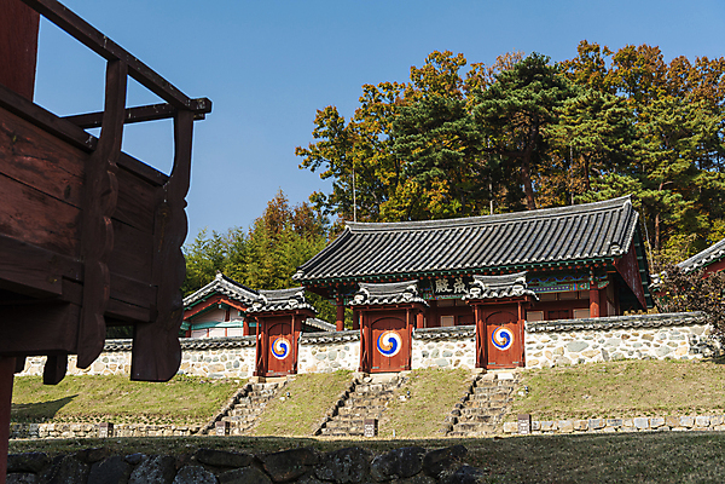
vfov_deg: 28.1
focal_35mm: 48
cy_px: 242
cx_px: 362
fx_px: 967
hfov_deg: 41.1
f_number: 5.6
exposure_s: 1/1000
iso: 200
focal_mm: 48
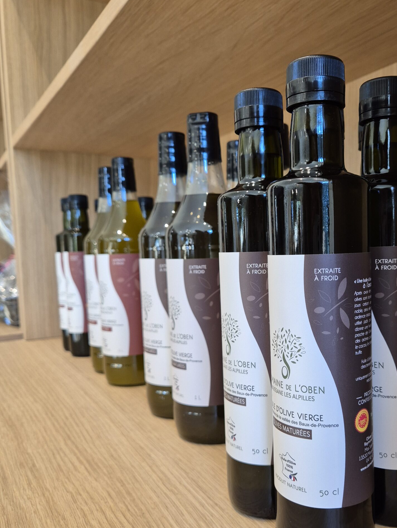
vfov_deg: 58.2
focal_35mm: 31
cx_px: 259
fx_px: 474
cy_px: 296
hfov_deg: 44.9
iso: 160
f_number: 1.8
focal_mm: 5.4
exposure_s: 1/100
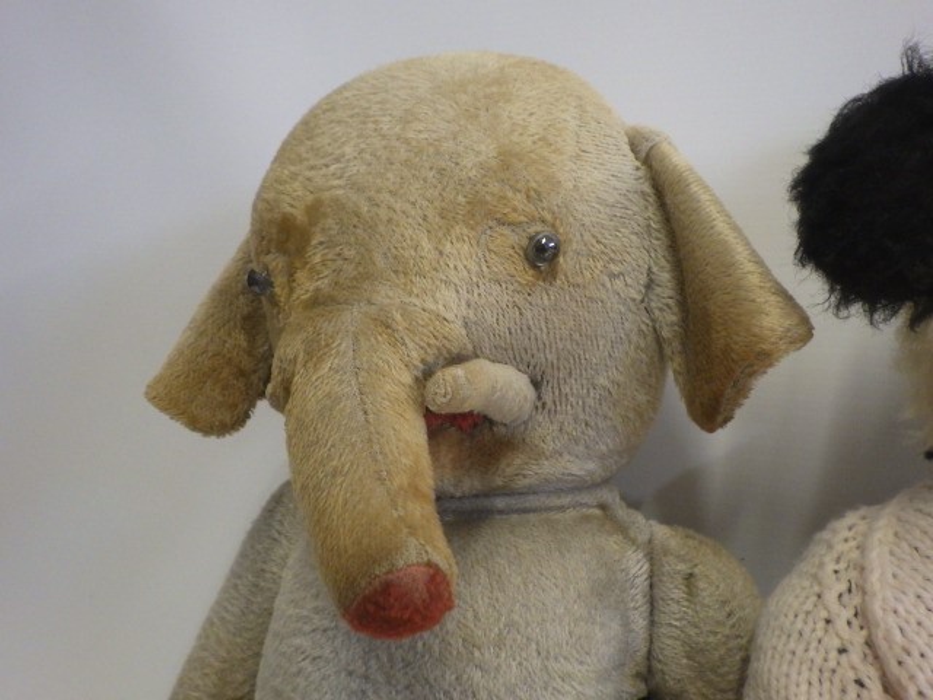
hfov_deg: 63.4
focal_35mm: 28
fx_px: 755
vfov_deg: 49.7
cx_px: 466
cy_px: 350
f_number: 3.5
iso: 640
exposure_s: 1/45
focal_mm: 5
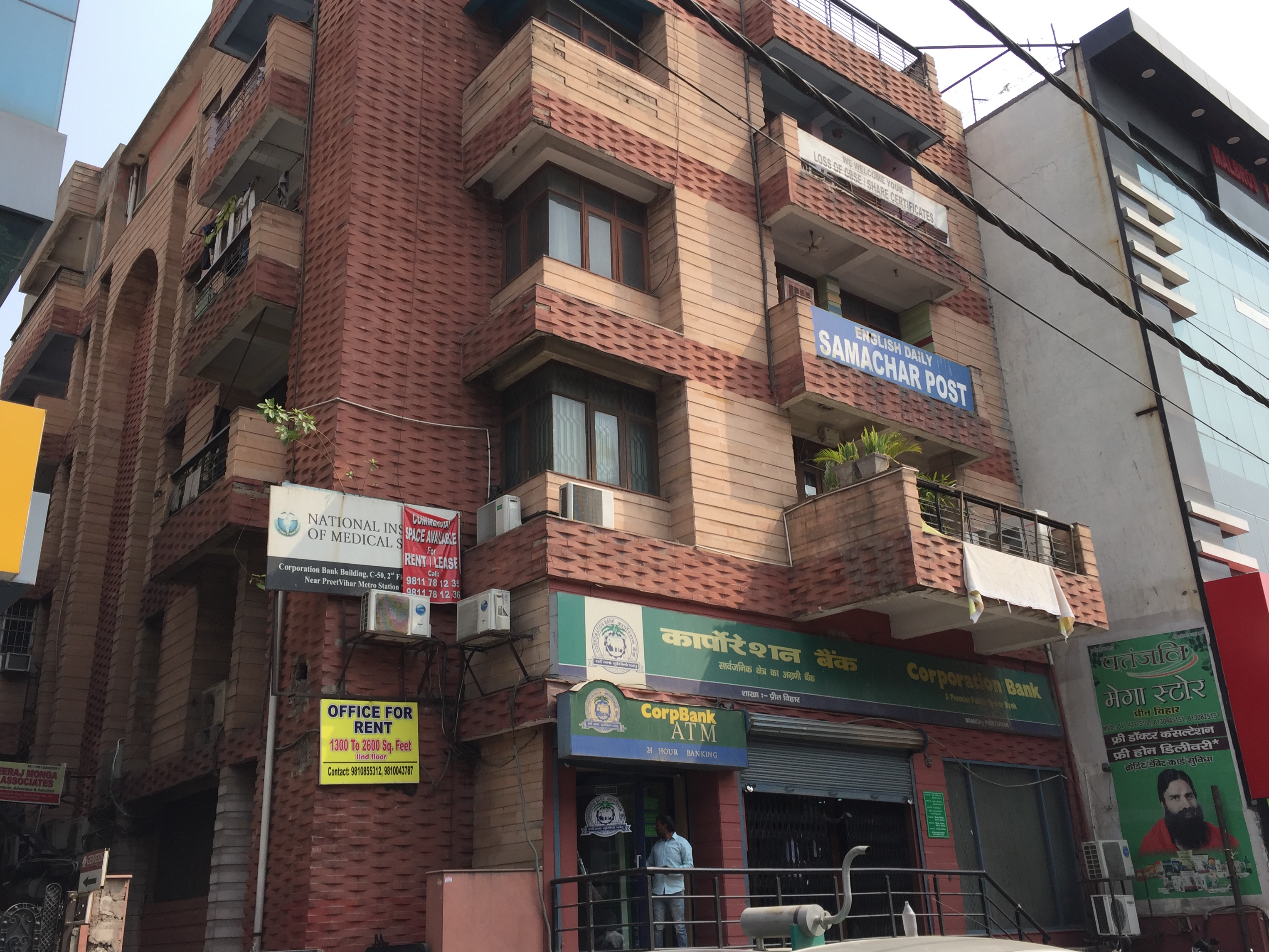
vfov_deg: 45.4
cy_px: 477
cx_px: 641
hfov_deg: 58.3
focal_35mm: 31
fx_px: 1136
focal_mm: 4.15
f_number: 2.2
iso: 32
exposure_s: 1/942
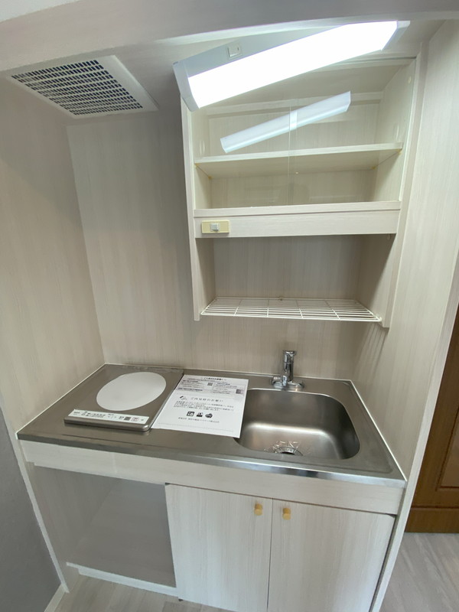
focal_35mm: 13
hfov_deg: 89.9
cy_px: 306
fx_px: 230
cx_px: 230
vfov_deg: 106.2
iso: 125
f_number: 2.4
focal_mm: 1.54
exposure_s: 1/100
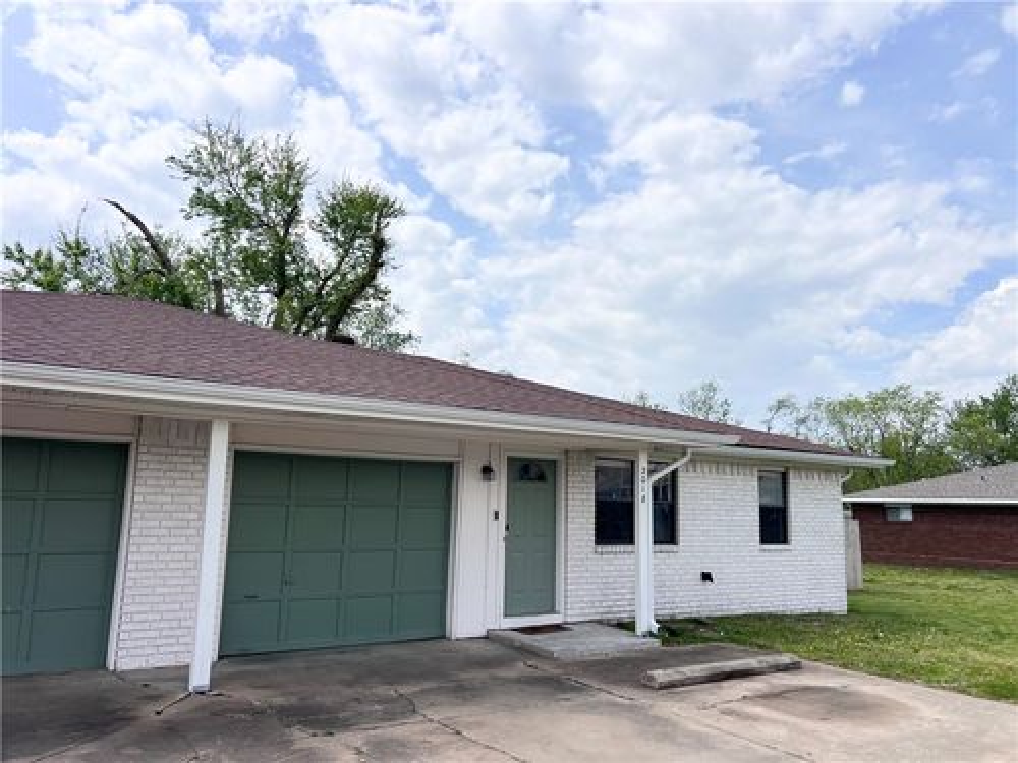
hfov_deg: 67.3
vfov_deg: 53.1
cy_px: 382
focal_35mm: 26
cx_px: 509
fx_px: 765
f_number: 1.5
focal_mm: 5.7
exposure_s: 1/7463
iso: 50
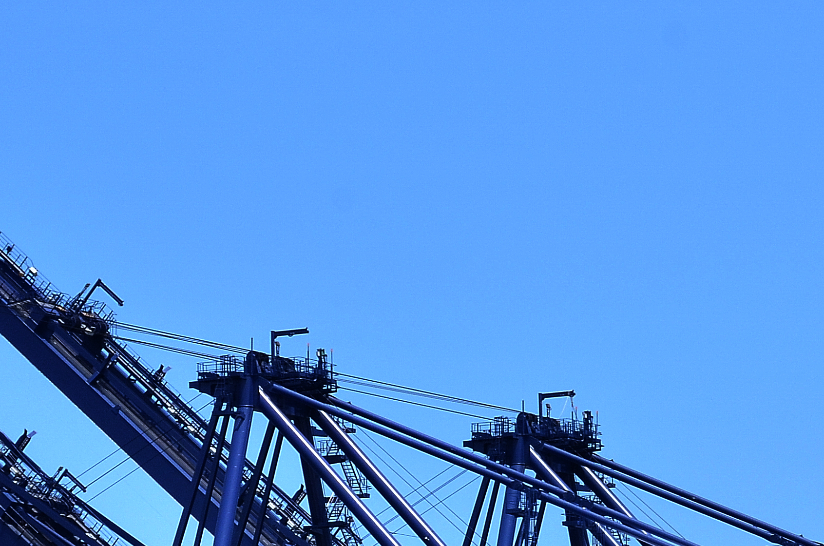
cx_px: 564
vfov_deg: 4.5
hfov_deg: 6.7
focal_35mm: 306
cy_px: 676
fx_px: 6989
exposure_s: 1/200
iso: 200
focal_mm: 70
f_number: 13
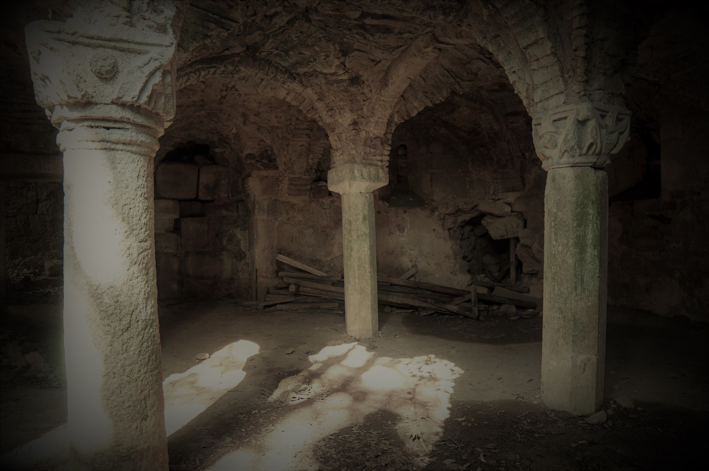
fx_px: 413
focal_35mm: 21
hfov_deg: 81.3
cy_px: 236
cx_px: 354
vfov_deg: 59.4
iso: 100
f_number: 2.8
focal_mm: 14
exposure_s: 1/15
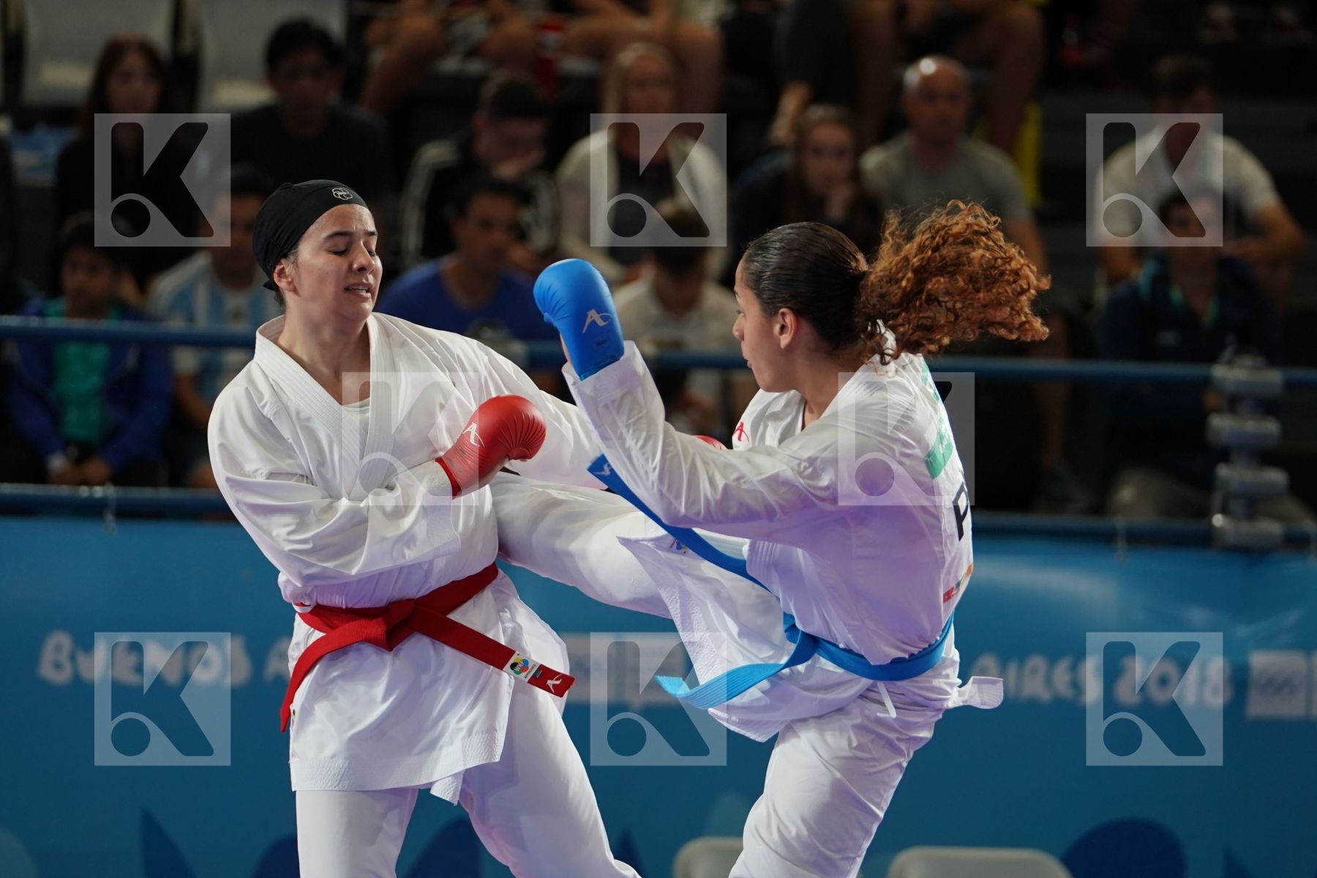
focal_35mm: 250
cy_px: 439
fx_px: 9145
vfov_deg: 5.5
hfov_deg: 8.2
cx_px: 658
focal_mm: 167
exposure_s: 1/1000
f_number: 2.8
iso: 1000
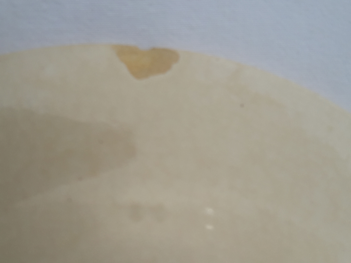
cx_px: 176
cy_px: 132
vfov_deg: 49.7
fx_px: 284
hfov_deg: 63.4
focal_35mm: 28
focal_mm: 3.7
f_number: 1.9
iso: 40
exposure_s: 1/660
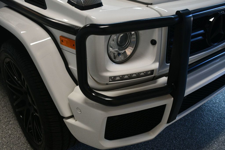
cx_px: 112
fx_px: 225
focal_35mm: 36
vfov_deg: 36.8
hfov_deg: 53.1
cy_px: 75
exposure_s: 1/160
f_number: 3.8
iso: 800
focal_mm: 24
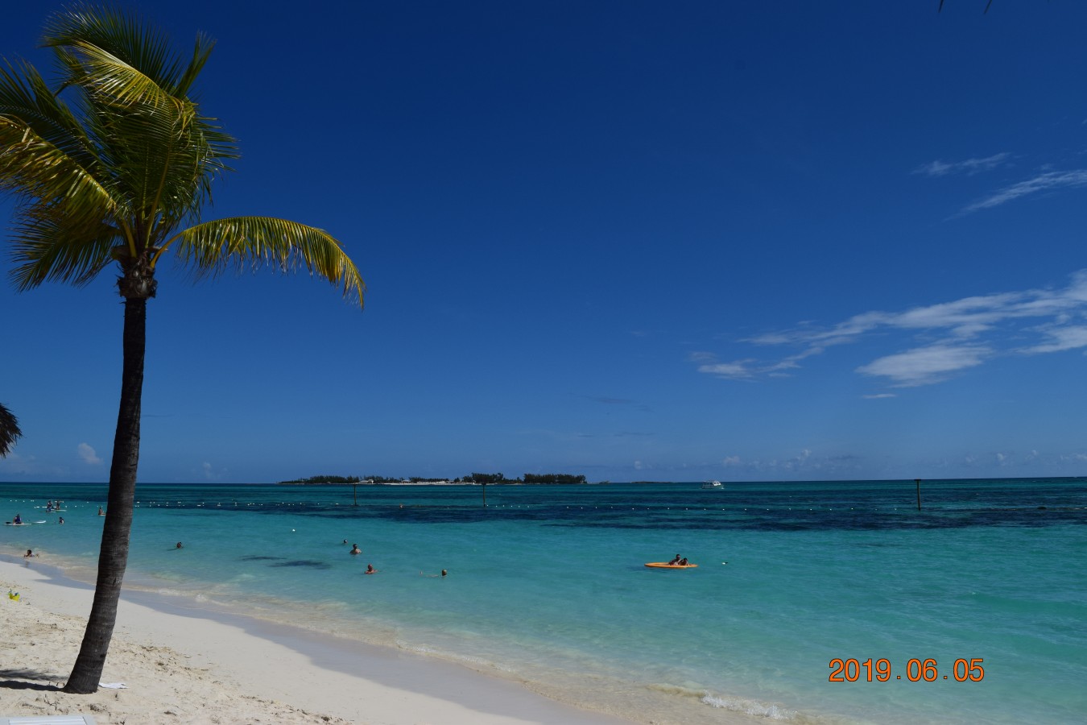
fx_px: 815
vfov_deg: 47.9
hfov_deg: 67.4
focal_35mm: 27
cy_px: 362
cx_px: 544
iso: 200
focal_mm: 18
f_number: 11
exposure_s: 1/640
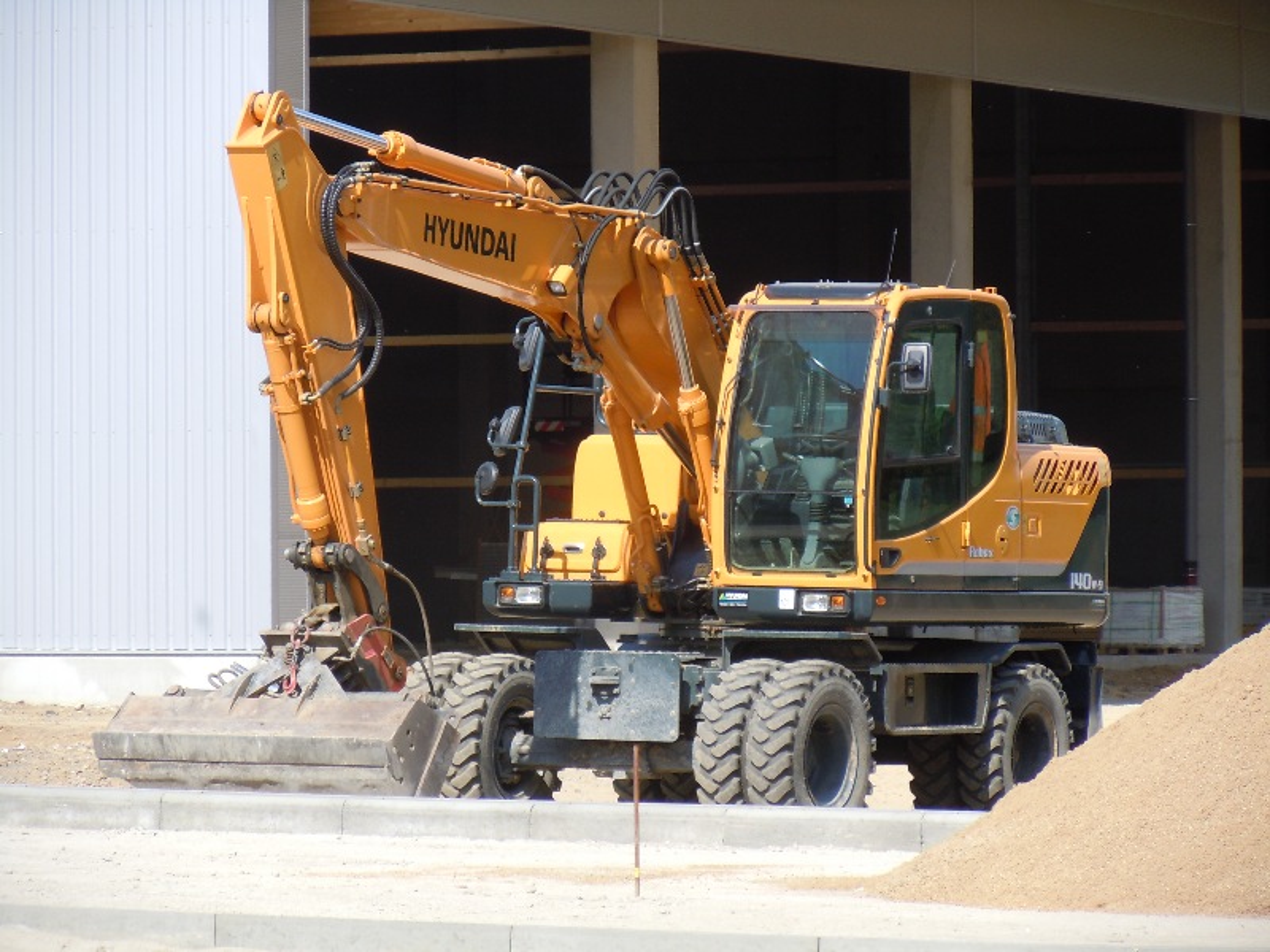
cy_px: 476
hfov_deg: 8.6
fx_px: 8402
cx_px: 635
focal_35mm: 229
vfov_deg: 6.5
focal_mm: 41.2
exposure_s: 1/400
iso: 100
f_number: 4.8
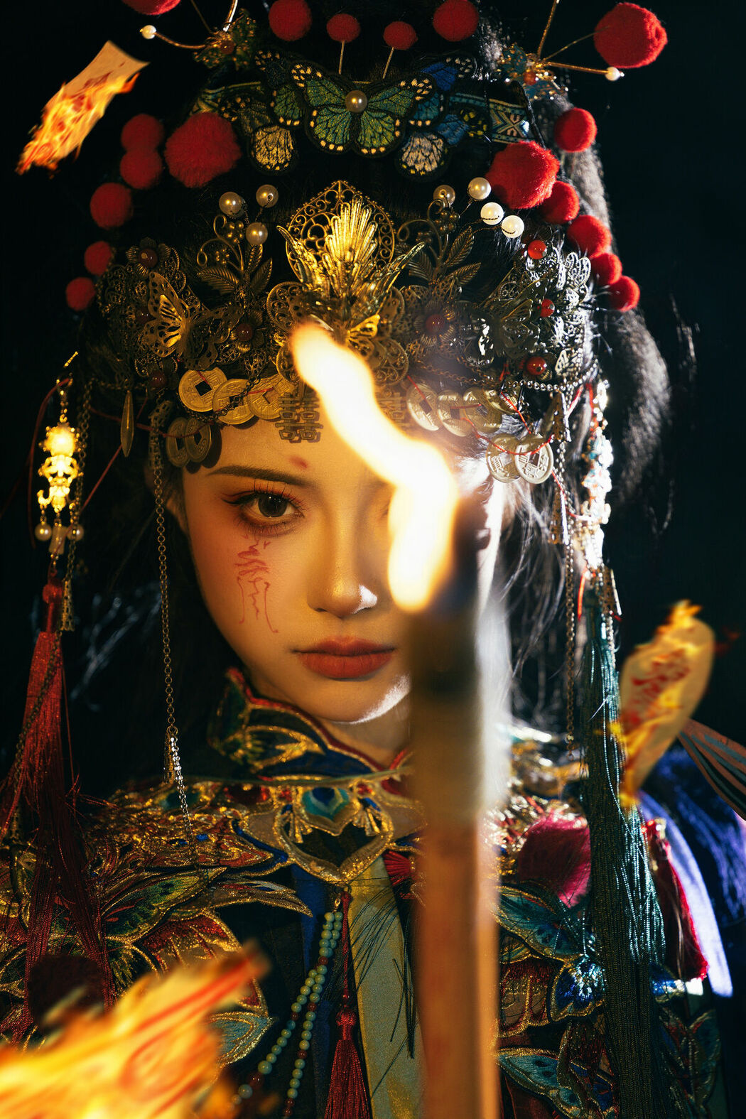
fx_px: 6309
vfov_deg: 10.1
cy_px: 560
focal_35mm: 203
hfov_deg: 6.8
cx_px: 373
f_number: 2.8
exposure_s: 1/125
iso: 1000
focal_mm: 200
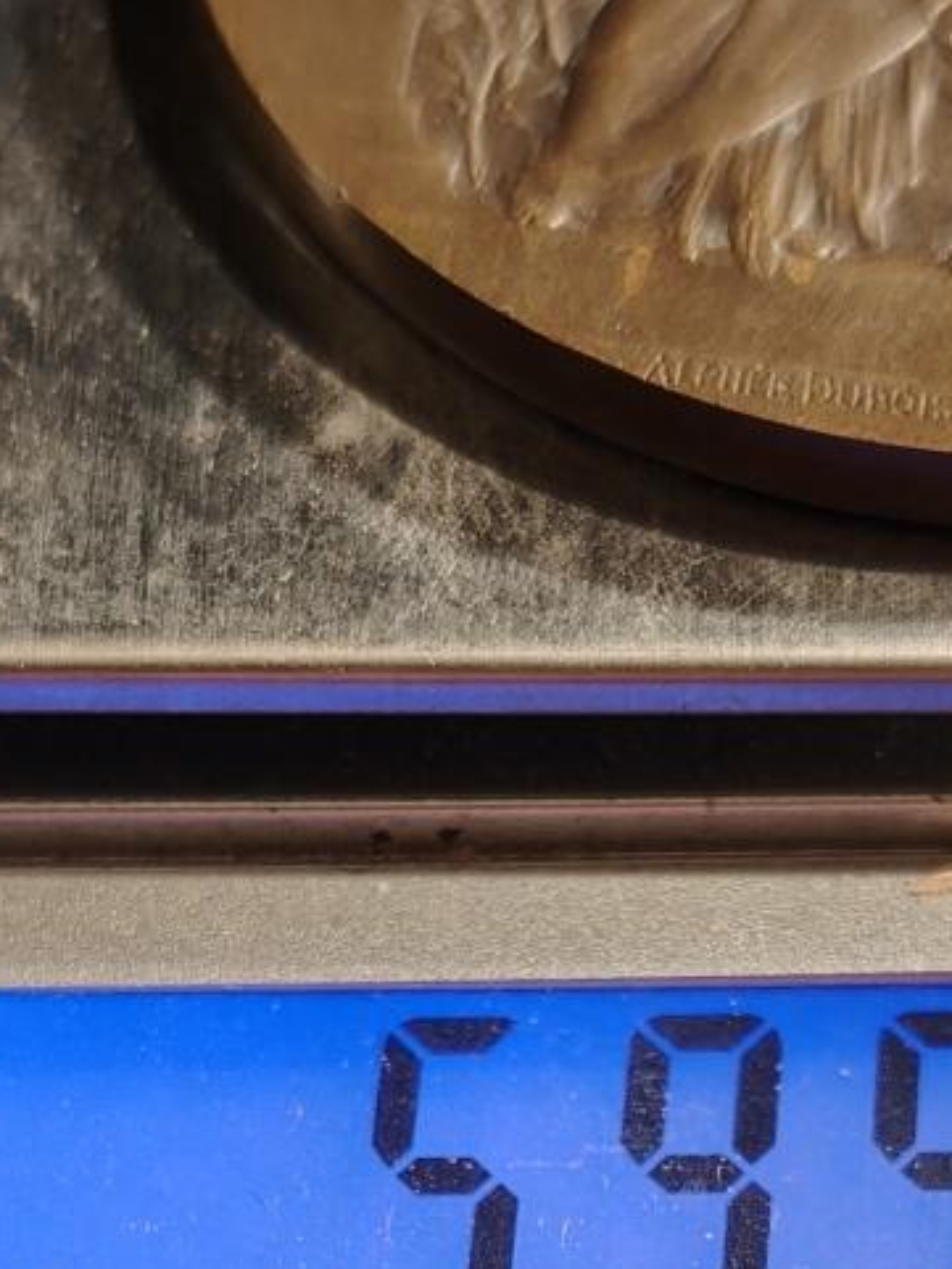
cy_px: 1227
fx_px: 3152
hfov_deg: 17.2
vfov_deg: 22.0
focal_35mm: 86
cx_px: 567
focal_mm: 6.06
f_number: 1.6
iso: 250
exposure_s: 1/196
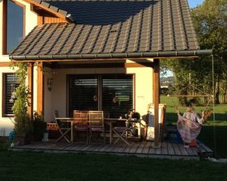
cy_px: 90
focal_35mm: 64
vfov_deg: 23.8
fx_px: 430
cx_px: 38
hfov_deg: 28.8
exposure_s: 1/497
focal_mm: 4.28
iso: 50
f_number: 2.4
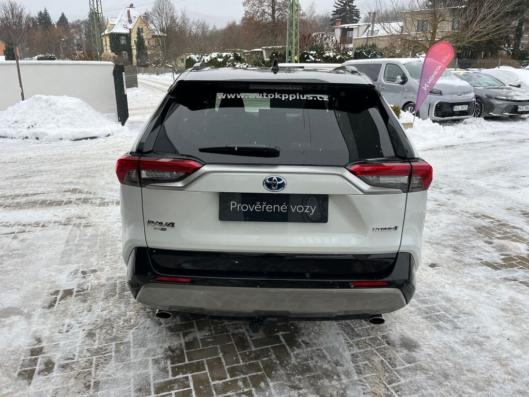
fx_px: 397
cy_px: 198
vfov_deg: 53.1
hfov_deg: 67.3
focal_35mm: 26
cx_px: 264
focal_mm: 5.1
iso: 50
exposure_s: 1/602
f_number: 1.6
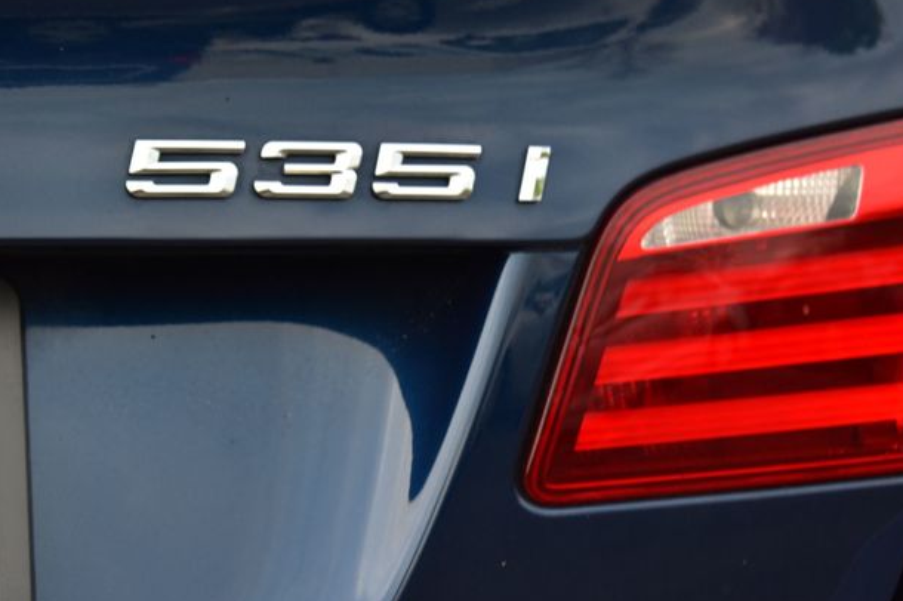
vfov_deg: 15.8
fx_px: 2169
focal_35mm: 87
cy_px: 295
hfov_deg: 23.5
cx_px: 471
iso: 400
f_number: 6.3
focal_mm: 55
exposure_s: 1/20
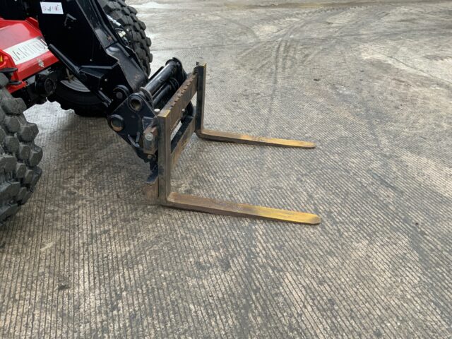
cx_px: 226
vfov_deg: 48.2
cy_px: 170
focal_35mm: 29
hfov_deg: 61.7
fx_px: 379
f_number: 1.8
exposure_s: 1/97
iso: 64
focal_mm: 3
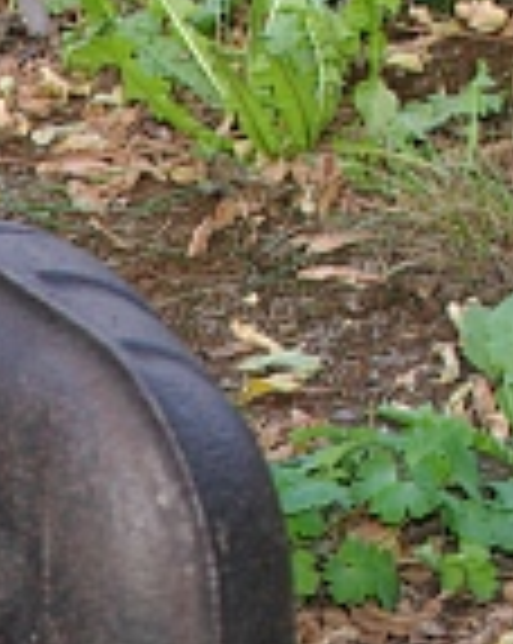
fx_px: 3188
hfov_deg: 8.8
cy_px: 923
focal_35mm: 168
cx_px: -459
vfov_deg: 11.1
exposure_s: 1/60
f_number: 6.3
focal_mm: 21.25
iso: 200
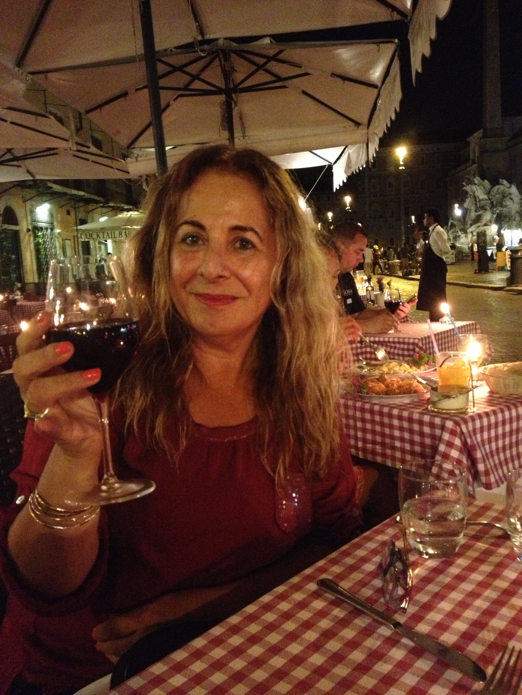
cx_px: 261
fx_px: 704
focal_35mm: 35
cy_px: 348
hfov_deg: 40.7
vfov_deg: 52.6
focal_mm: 4.28
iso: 800
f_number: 2.4
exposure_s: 1/15
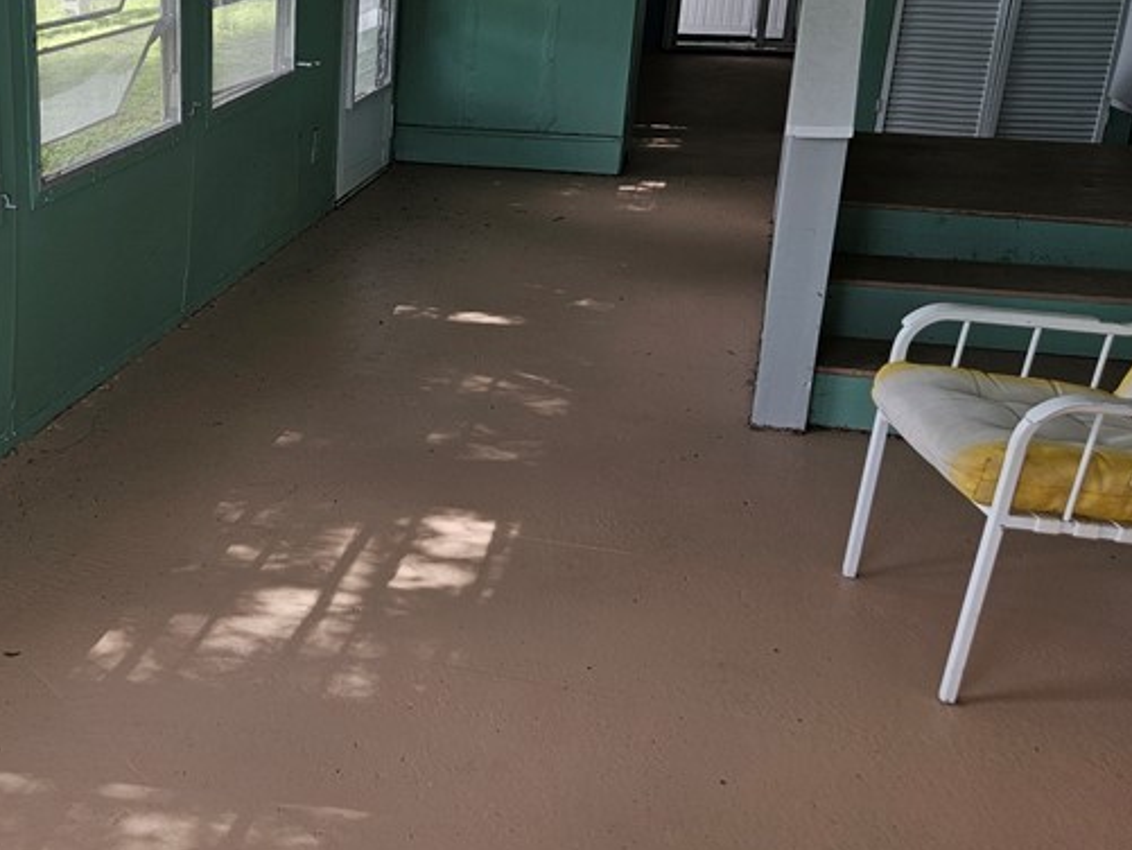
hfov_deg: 38.3
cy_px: 355
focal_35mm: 47
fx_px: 1537
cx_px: 163
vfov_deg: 30.8
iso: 32
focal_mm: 5.4
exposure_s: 1/120
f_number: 1.8
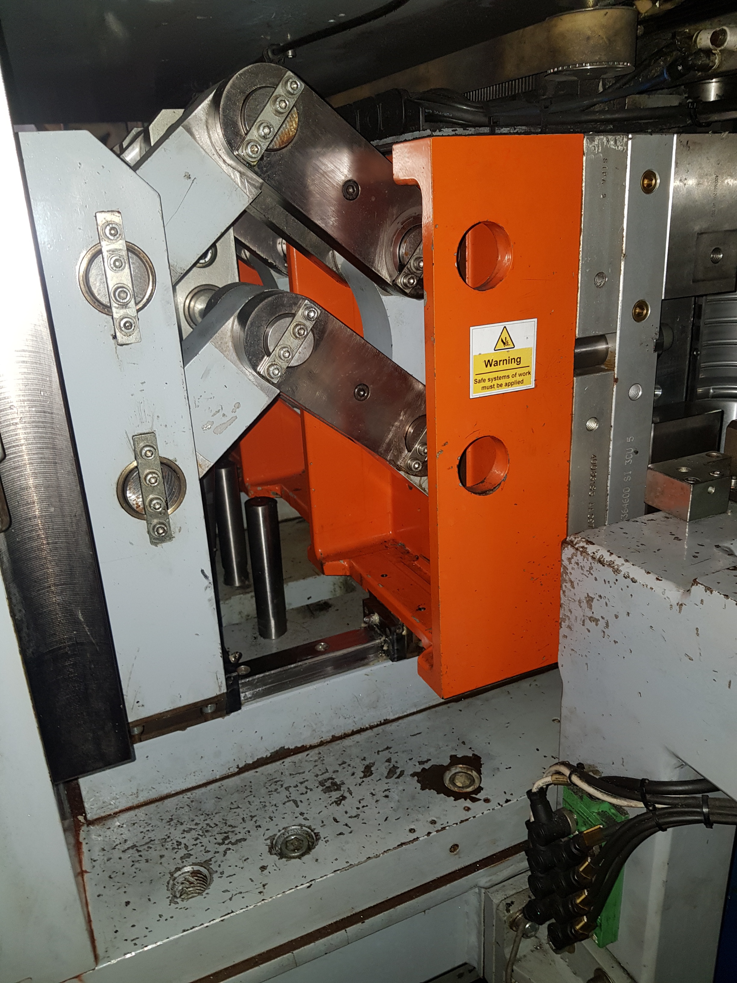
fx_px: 738
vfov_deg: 67.3
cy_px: 492
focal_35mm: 26
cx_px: 368
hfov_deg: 53.1
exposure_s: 1/35
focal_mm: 4.3
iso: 80
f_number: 1.7
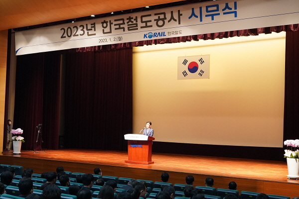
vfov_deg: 28.1
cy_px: 100
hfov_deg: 41.1
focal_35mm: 48
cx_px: 150
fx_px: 399
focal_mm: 32
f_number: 4.5
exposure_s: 1/250
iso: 3200
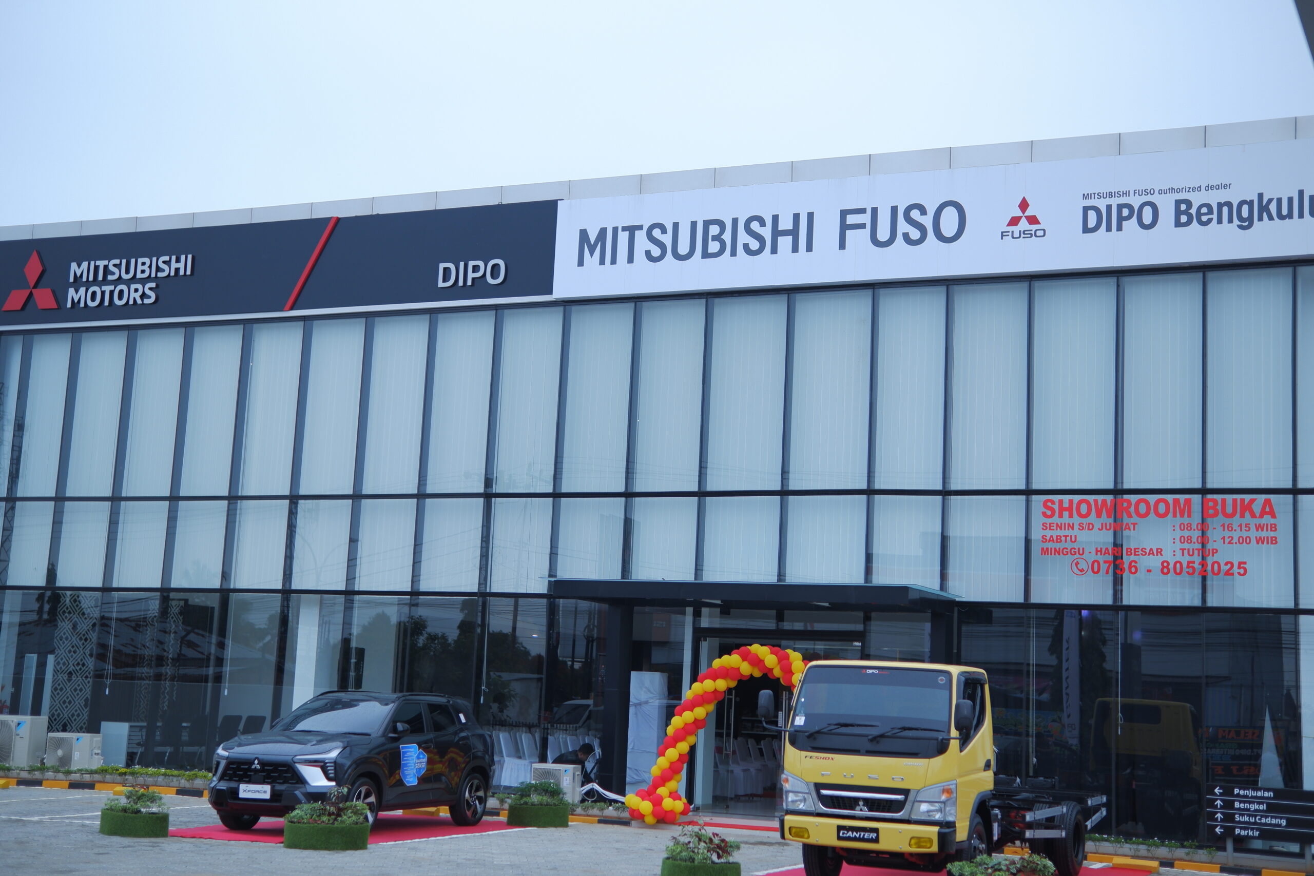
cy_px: 438
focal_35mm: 50
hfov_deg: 39.6
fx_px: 1825
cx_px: 657
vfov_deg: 27.0
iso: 200
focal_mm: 33
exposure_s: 1/2000
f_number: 1.4
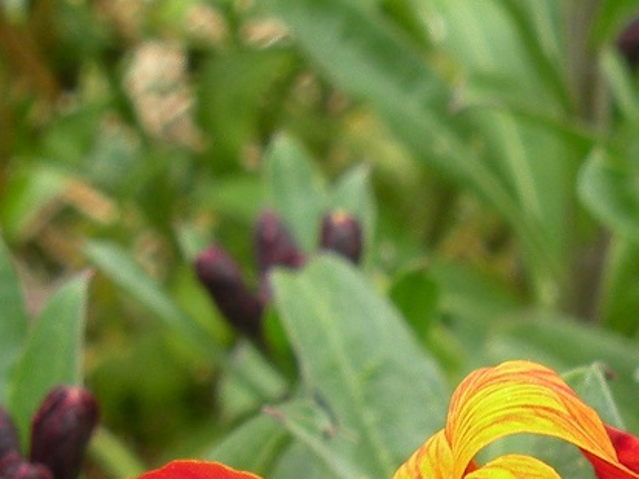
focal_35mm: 119
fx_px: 2195
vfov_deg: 12.0
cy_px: 672
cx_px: 843
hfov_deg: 15.7
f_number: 3.5
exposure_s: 1/80.5
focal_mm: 4.7
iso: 64
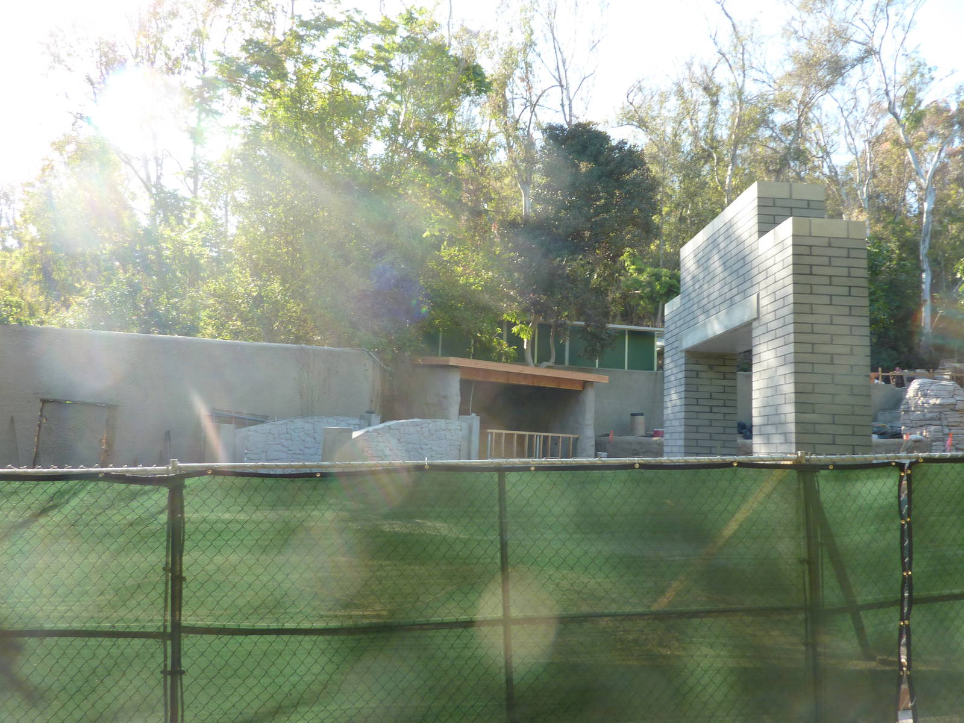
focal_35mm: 25
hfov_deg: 69.4
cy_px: 362
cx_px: 482
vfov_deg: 54.9
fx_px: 696
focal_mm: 4.1
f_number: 3.3
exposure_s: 1/100
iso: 80
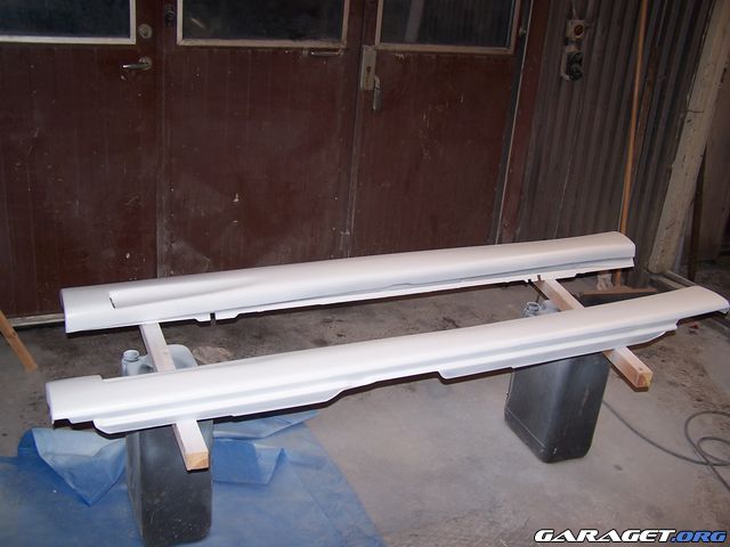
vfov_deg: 37.7
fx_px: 801
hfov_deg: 49.0
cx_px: 365
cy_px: 274
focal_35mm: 38
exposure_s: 1/60
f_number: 2.8
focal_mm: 6.3
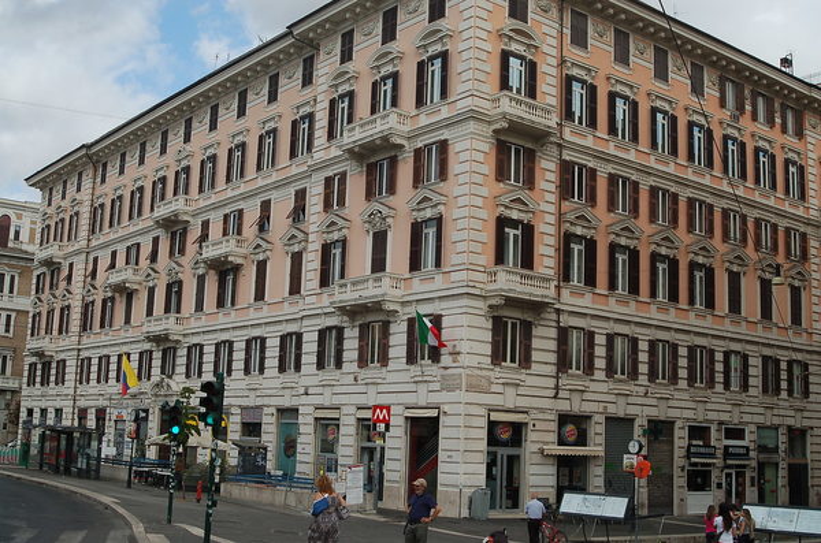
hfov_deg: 46.5
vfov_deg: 31.7
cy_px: 272
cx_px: 410
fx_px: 956
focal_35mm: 42
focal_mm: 28
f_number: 8
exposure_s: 1/250
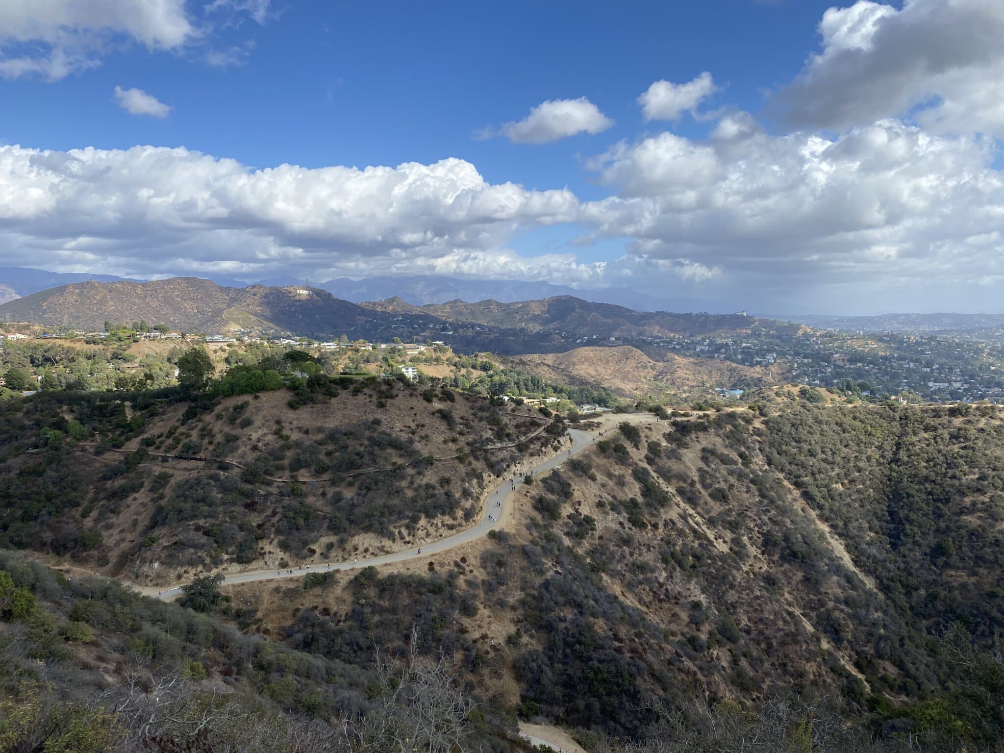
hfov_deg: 67.3
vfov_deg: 53.1
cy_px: 376
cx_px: 502
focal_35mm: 26
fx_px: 754
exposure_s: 1/2817
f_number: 1.8
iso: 32
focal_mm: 4.25
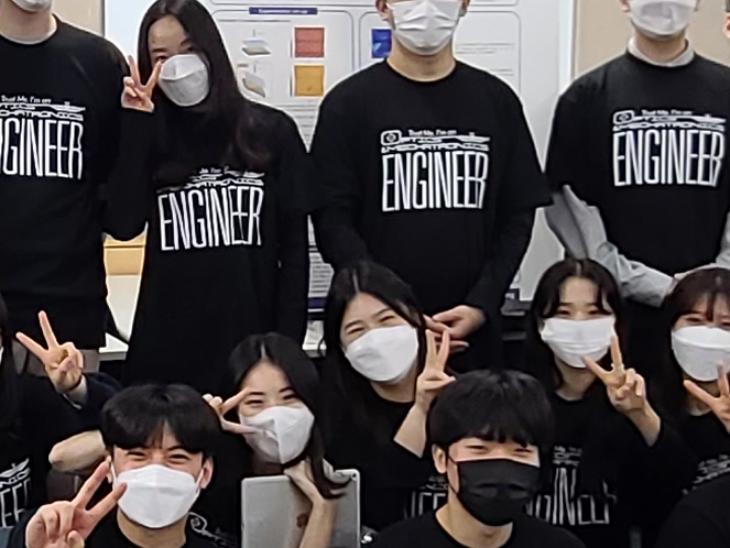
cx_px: 43
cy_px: 311
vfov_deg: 18.7
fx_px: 1667
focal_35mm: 79
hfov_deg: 23.9
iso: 200
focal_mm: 2.2
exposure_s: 1/59
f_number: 2.2
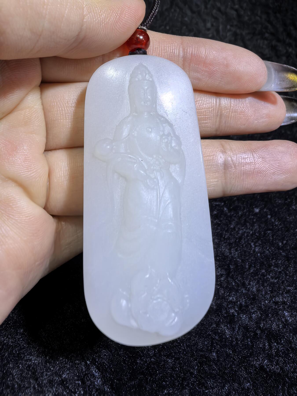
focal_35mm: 27
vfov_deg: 65.3
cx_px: 148
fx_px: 309
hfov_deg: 51.4
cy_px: 198
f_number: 2.2
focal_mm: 1.95
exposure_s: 1/100
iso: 160
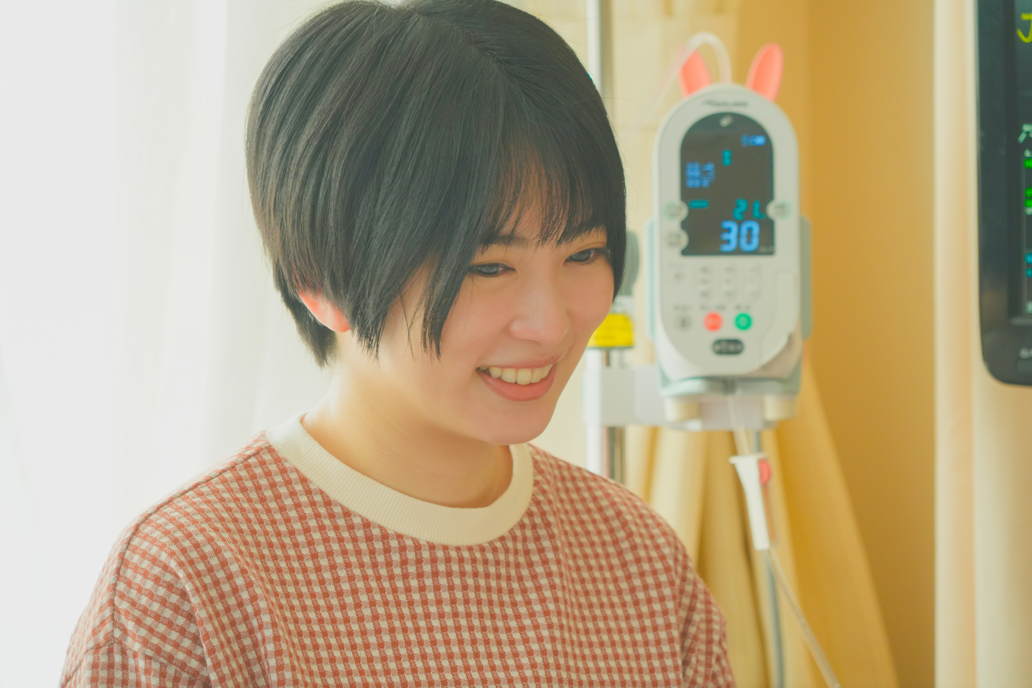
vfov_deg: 5.7
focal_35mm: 240
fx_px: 6880
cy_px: 344
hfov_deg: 8.6
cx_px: 516
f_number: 7.1
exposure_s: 1/100
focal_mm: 240
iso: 1250
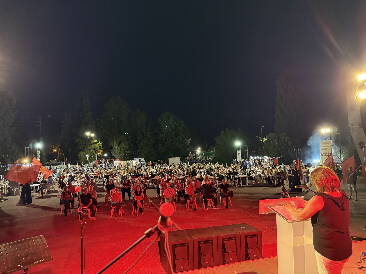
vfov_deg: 56.8
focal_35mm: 24
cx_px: 183
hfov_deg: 71.6
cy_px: 137
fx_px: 254
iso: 1000
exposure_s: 1/33
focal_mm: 6.76
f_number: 1.78
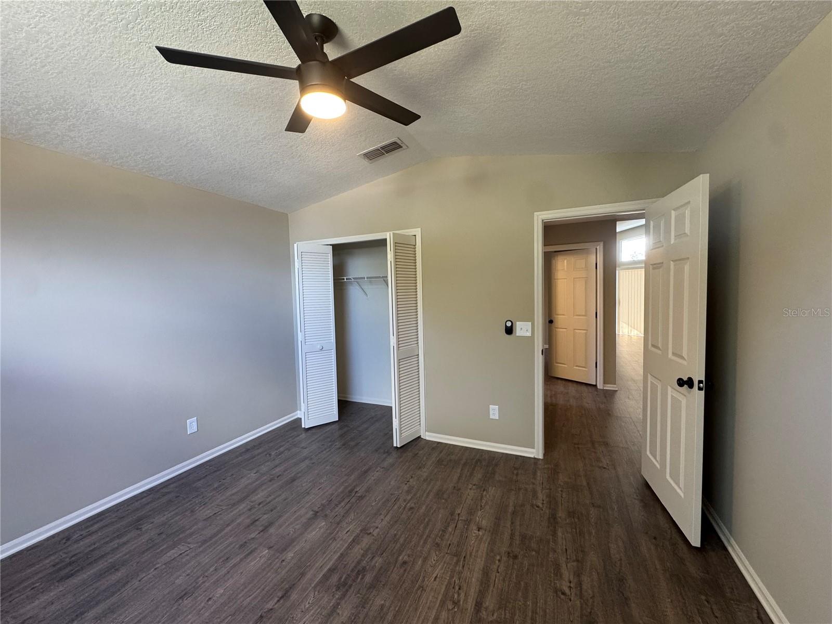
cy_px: 312
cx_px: 416
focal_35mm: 14
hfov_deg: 102.1
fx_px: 336
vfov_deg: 85.7
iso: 200
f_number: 2.2
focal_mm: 2.22
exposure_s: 1/120
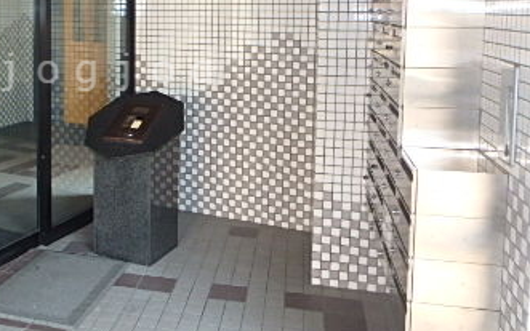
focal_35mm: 43
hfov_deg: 44.1
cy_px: 72
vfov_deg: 29.3
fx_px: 621
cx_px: 110
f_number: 3.5
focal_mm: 3.7
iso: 320
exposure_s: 1/30
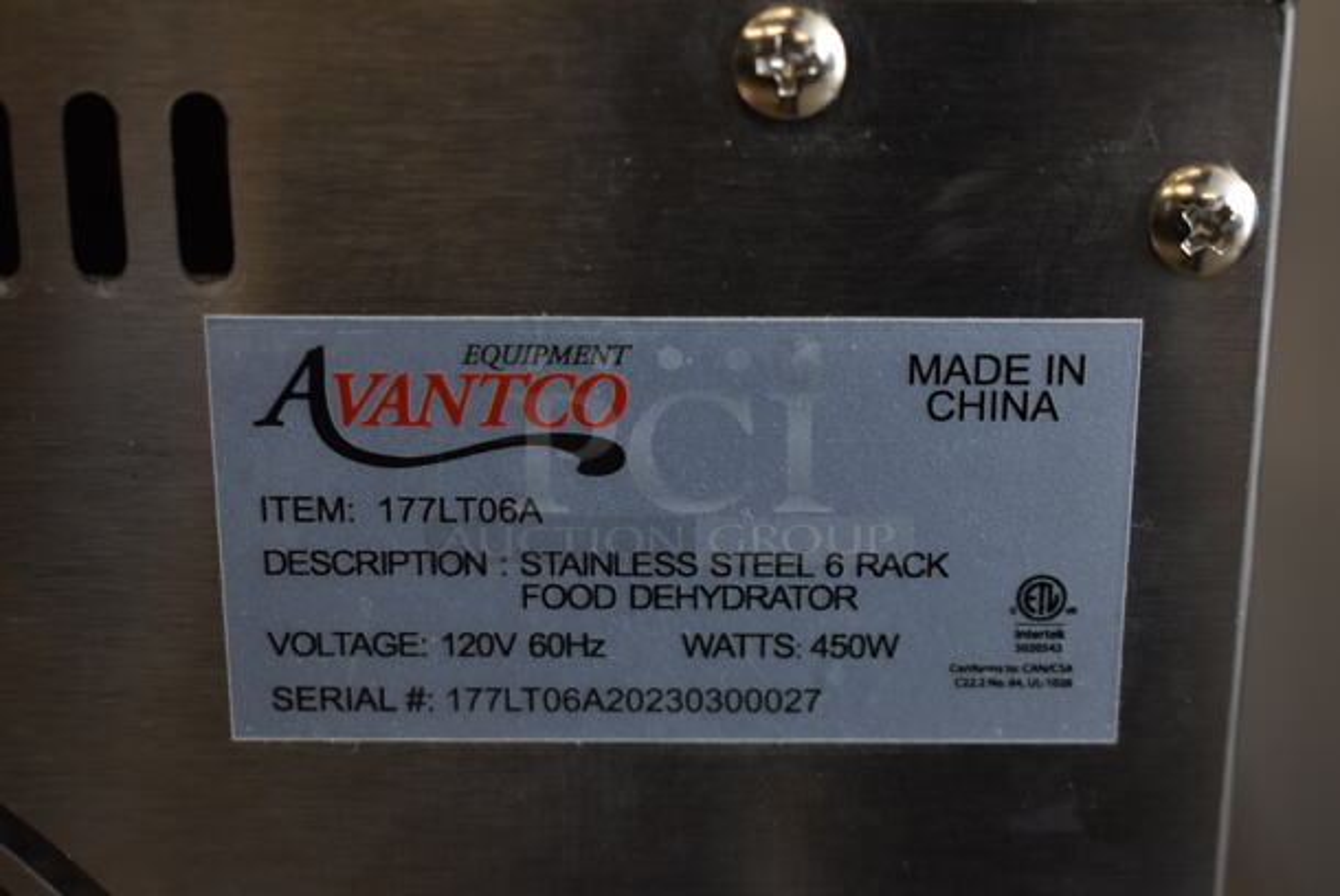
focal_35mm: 60
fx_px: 2235
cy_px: 448
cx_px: 670
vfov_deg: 22.7
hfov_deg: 33.4
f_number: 5
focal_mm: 40
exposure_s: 1/60
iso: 450
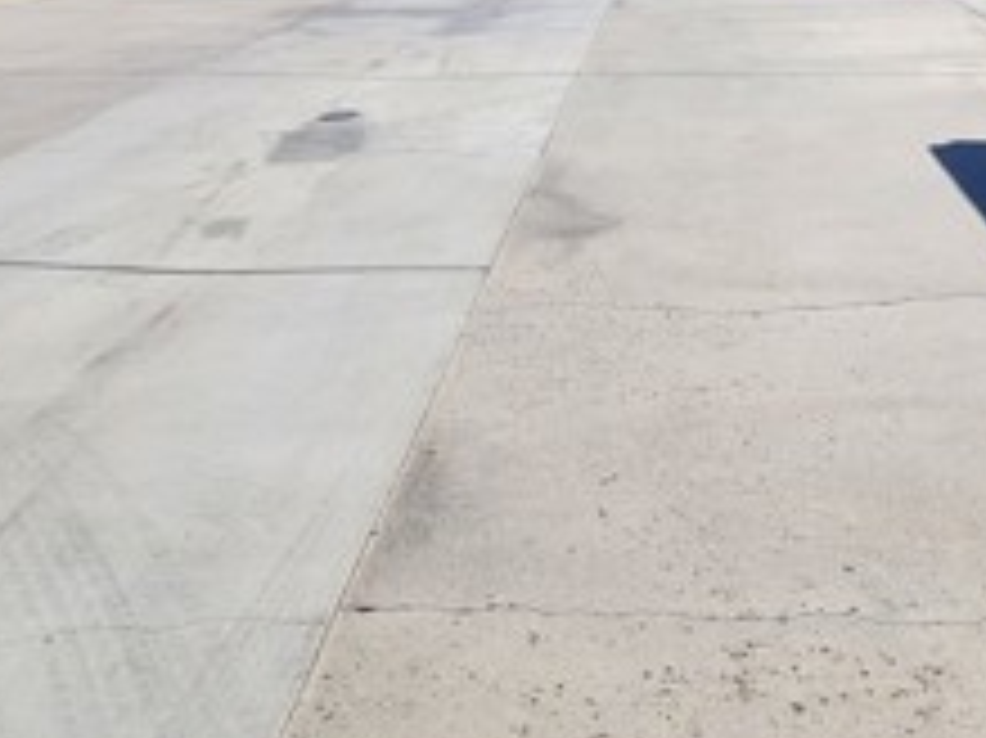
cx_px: 545
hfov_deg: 48.9
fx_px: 1082
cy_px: -58
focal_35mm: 38
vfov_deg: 33.3
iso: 50
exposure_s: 1/2503
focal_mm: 2.2
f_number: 2.2
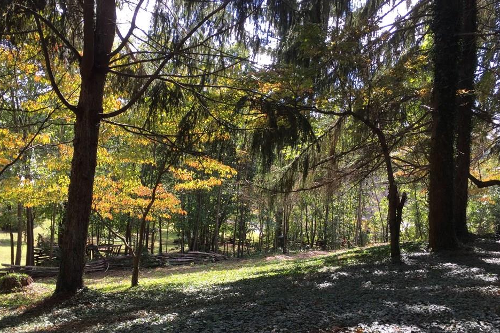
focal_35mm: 33
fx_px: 458
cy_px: 179
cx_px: 233
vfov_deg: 39.9
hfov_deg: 57.2
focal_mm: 4.15
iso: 32
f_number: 2.2
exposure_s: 1/252
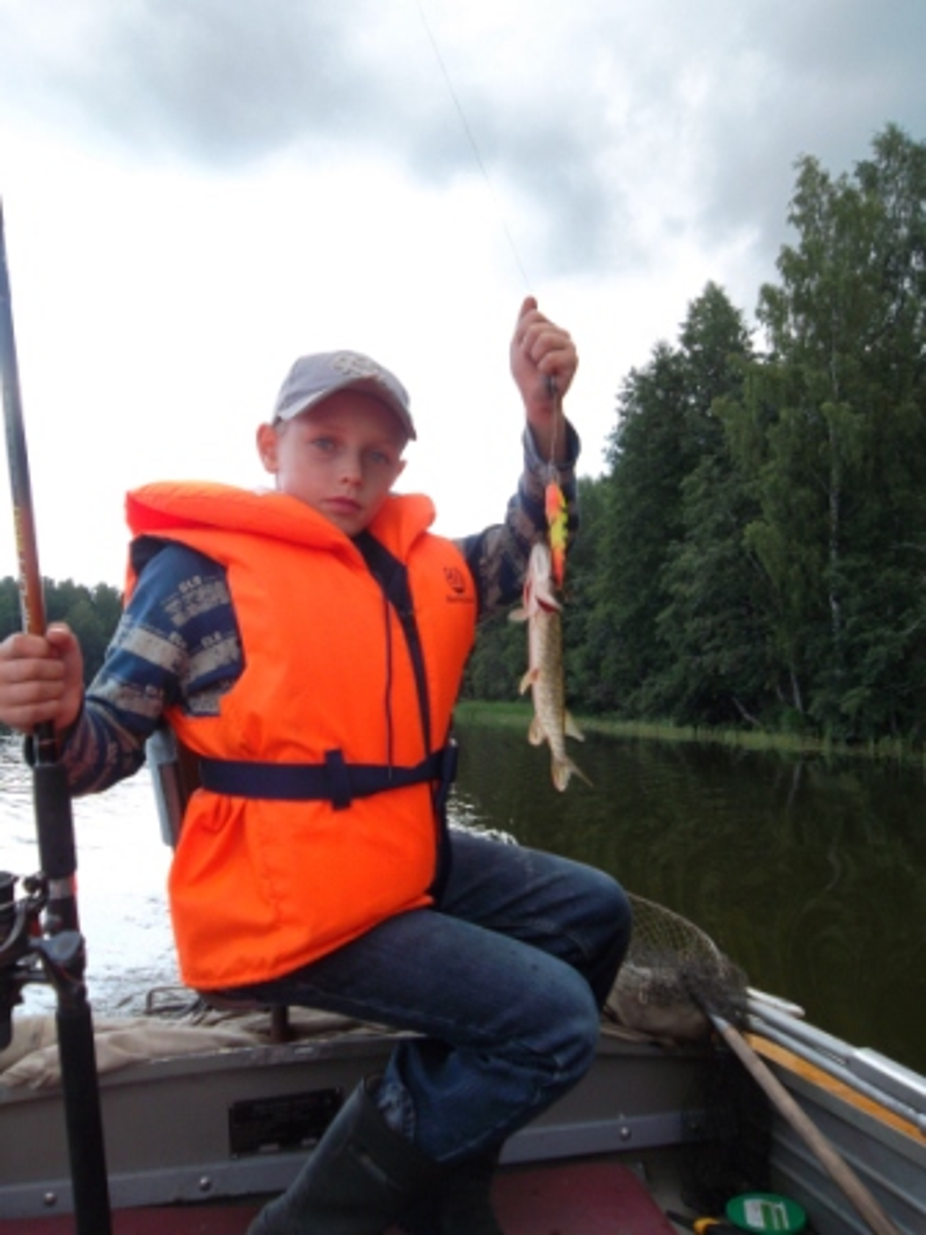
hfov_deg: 51.4
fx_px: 963
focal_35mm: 27
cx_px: 463
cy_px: 618
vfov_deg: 65.3
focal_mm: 4.9
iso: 80
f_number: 3.5
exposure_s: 1/300
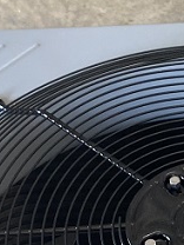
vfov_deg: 17.9
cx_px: 210
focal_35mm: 100
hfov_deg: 14.4
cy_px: 345
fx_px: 709
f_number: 1.8
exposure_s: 1/118
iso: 125
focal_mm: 4.25
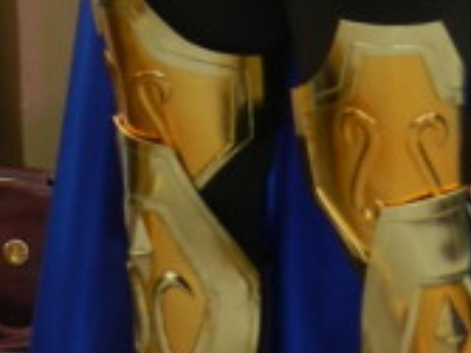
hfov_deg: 8.6
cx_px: -417
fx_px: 2991
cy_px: -370
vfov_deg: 6.5
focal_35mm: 220
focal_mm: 8.1
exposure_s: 1/250
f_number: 4.2
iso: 160
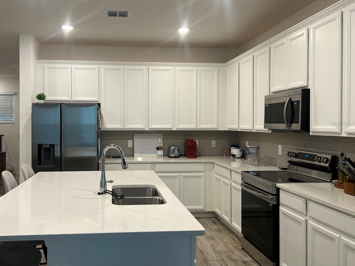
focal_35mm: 31
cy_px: 124
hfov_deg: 58.0
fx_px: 318
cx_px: 144
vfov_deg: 45.4
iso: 125
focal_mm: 5.7
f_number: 1.5
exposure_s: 1/120
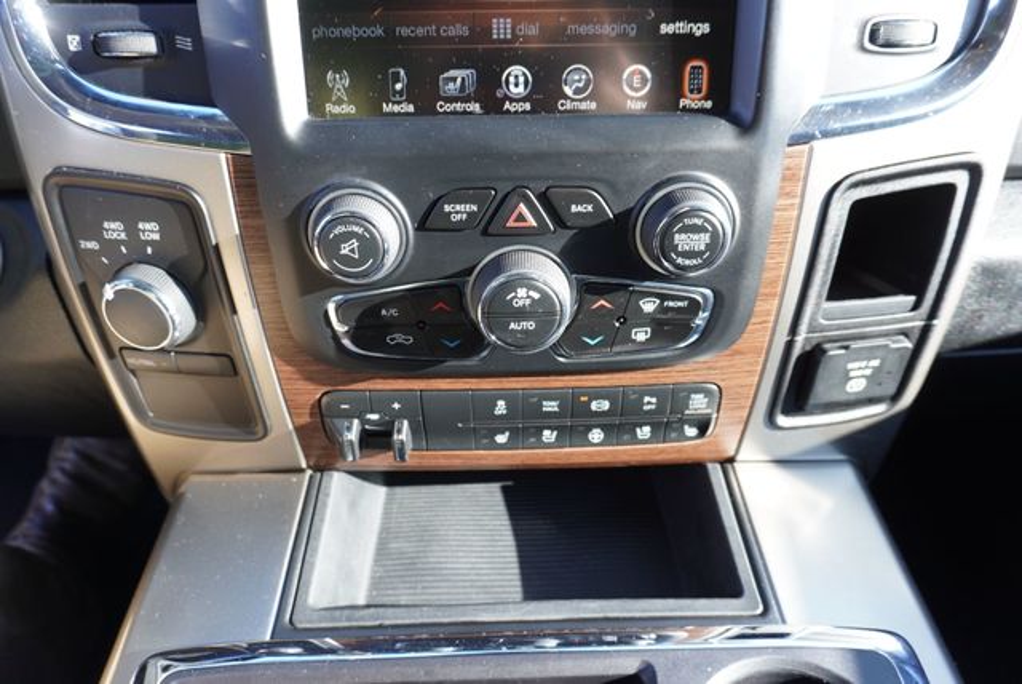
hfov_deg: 73.7
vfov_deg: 53.2
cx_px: 511
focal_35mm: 24
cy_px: 342
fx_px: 682
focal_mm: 16
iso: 200
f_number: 4
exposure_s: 1/60
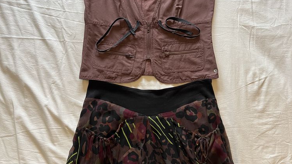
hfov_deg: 52.8
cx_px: 146
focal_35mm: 38
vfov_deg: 31.1
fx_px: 294
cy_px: 97
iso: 125
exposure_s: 1/60
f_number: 1.5
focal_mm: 5.7
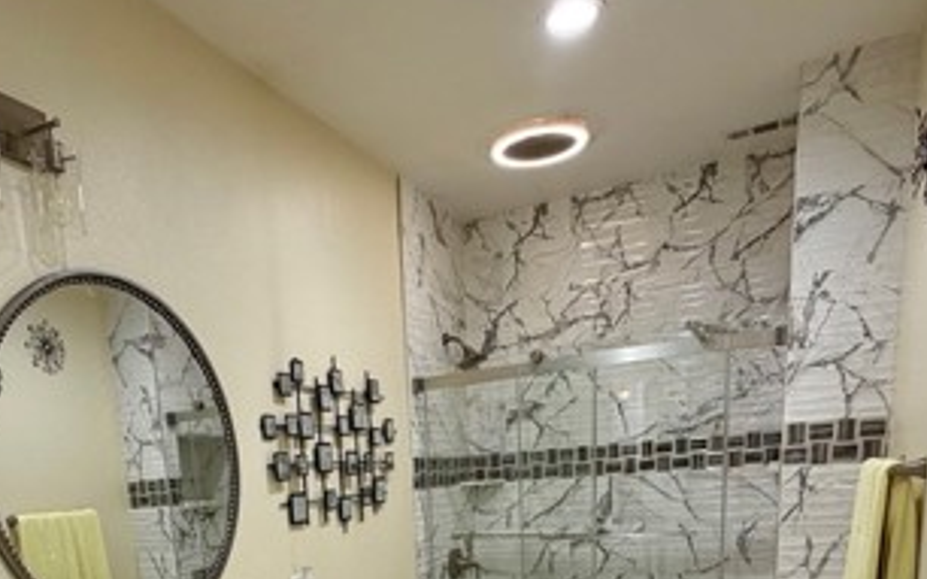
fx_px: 783
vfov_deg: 34.8
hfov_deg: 60.3
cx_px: 339
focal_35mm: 31
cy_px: 640
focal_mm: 2.22
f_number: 2.2
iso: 160
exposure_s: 1/120
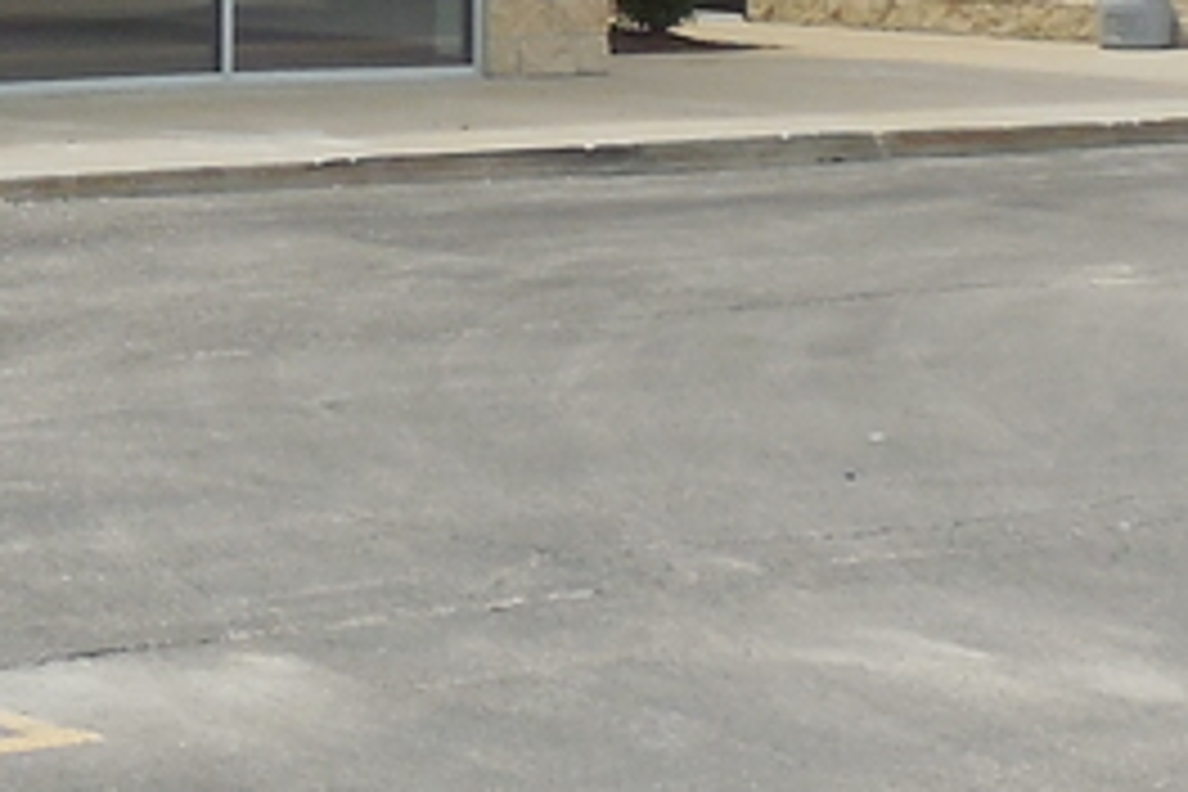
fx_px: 4686
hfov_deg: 14.1
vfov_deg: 9.5
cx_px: -162
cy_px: -243
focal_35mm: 142
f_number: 3.3
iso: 125
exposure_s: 1/1000
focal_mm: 4.5
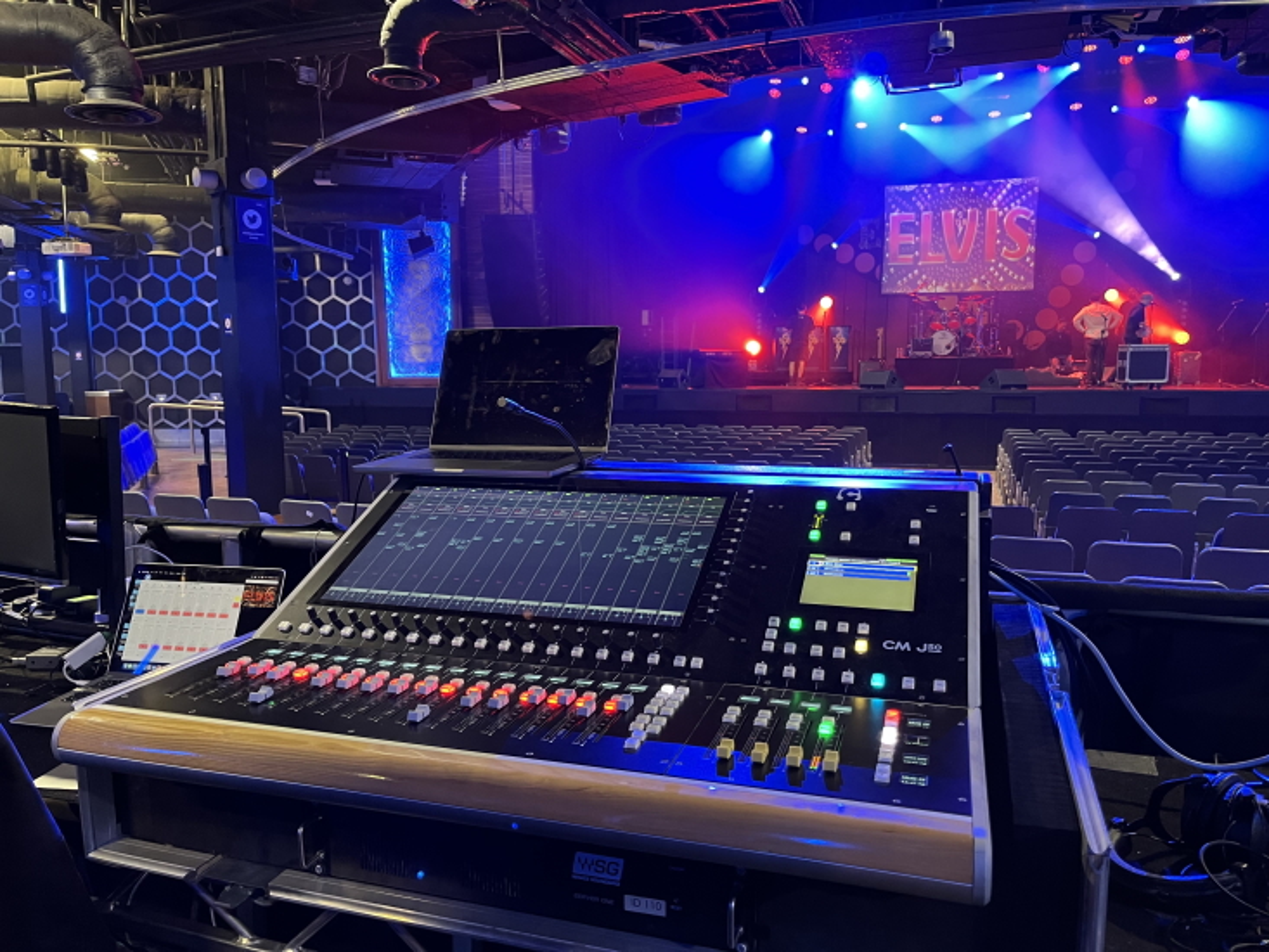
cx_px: 634
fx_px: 953
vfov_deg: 53.1
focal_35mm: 26
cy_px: 476
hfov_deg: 67.3
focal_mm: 5.1
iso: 500
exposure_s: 1/33
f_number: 1.6
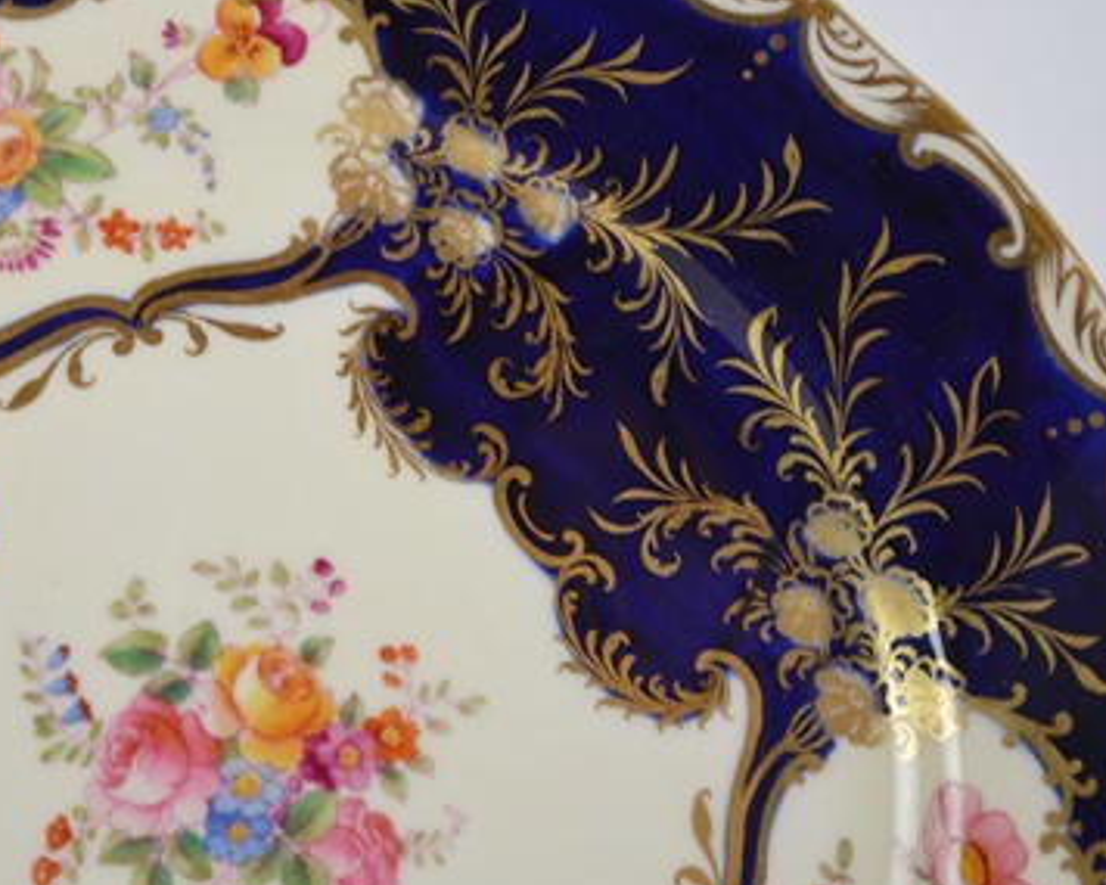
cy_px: 283
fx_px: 3733
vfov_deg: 13.5
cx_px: 298
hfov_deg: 16.8
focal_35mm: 114
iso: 400
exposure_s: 1/80
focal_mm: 48
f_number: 5.3
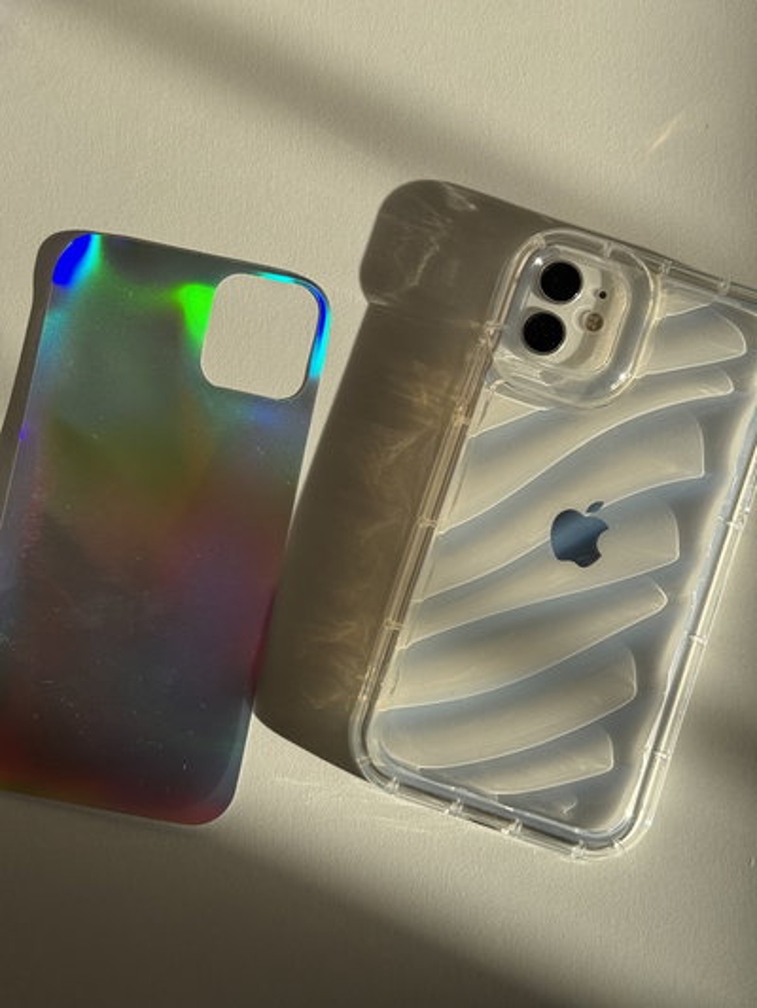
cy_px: 504
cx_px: 378
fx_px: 1399
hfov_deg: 30.3
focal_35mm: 48
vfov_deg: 39.6
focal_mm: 6.76
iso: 64
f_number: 1.78
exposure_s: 1/2513
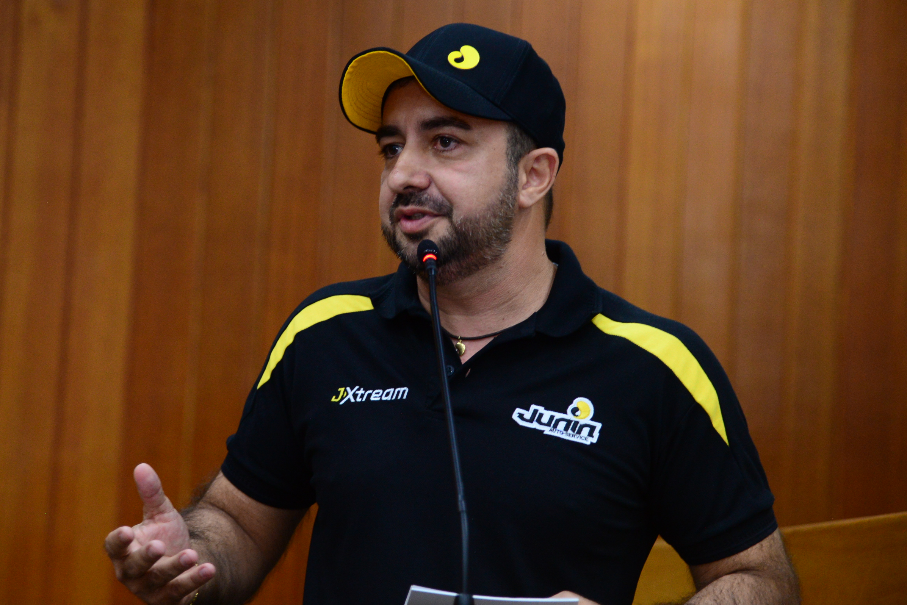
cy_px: 295
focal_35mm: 132
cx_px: 412
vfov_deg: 10.4
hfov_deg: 15.5
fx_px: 3326
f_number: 4
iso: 2500
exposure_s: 1/125
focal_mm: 105
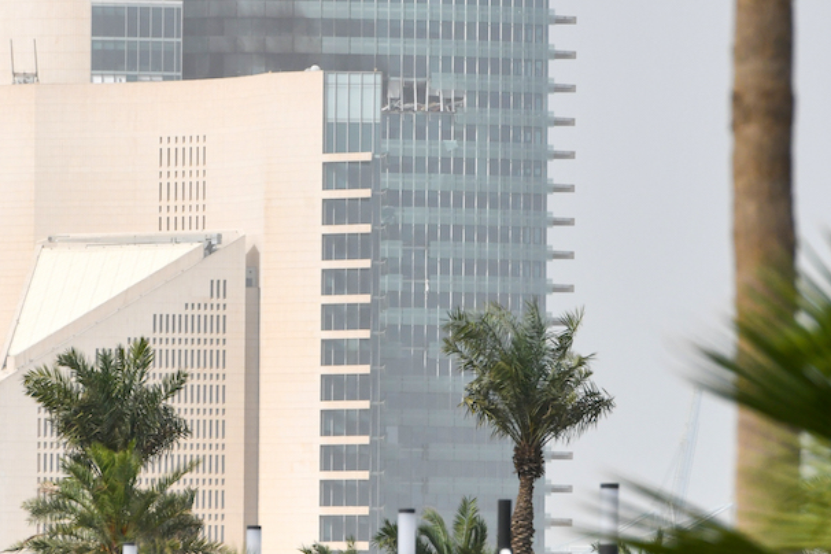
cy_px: 276
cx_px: 221
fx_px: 9140
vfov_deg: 3.5
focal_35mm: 396
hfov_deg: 5.2
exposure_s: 1/8000
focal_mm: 200
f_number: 5
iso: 400
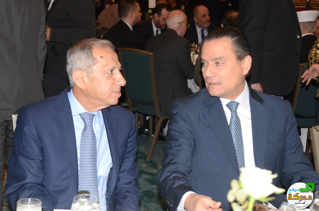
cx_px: 160
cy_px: 106
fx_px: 637
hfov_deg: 28.1
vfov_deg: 18.8
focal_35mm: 72
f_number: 4.5
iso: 500
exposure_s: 1/250
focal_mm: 48
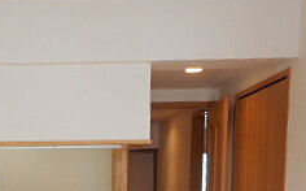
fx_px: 600
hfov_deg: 27.9
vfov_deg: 16.4
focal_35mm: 72
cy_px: 287
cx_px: 49
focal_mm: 4.5
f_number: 3.7
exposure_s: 1/30
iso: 200
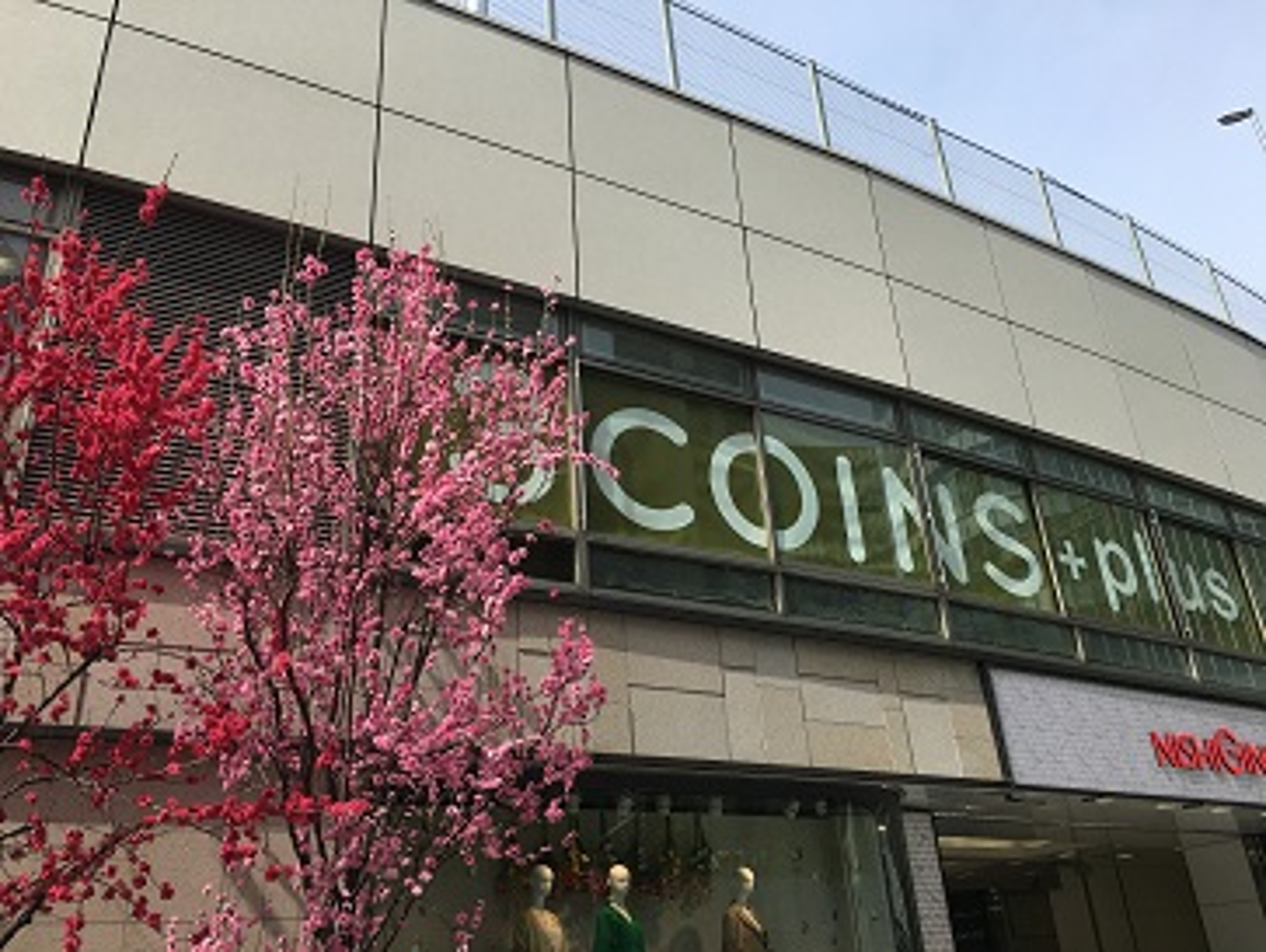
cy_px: 476
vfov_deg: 48.3
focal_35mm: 29
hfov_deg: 61.6
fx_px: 1062
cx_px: 633
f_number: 2.2
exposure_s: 1/1099
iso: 25
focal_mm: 4.15
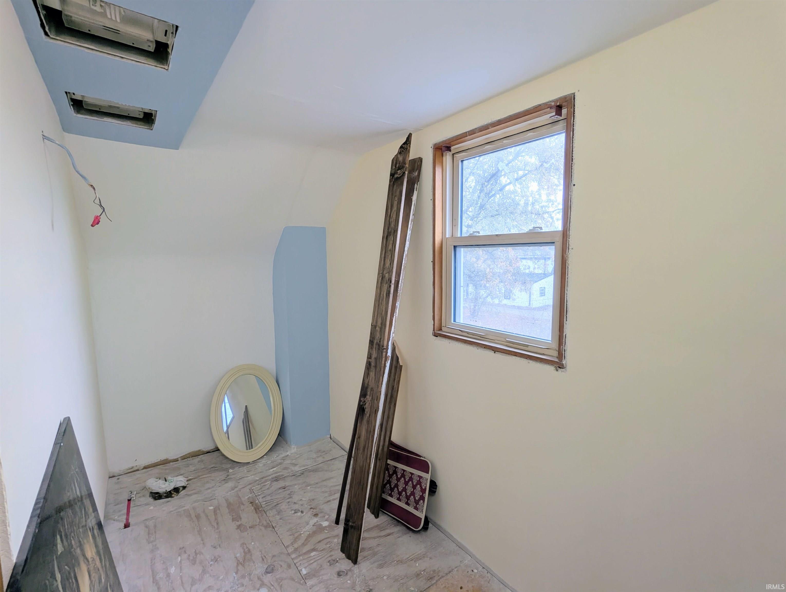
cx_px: 393
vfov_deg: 78.2
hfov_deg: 94.4
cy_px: 296
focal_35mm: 16
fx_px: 364
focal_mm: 2.35
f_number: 2.2
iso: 75
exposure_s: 1/40.1
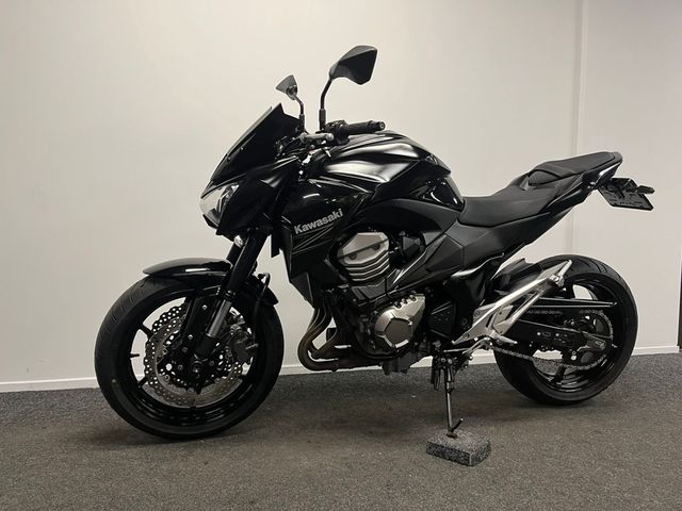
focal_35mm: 26
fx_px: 512
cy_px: 256
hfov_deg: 67.3
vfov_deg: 53.1
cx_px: 341
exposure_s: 1/50
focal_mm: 5.1
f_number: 1.6
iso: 80
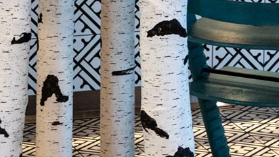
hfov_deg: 9.1
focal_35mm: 230
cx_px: 427
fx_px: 1699
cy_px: -307
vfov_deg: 5.0
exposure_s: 1/100
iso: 320
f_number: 4
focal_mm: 27.9
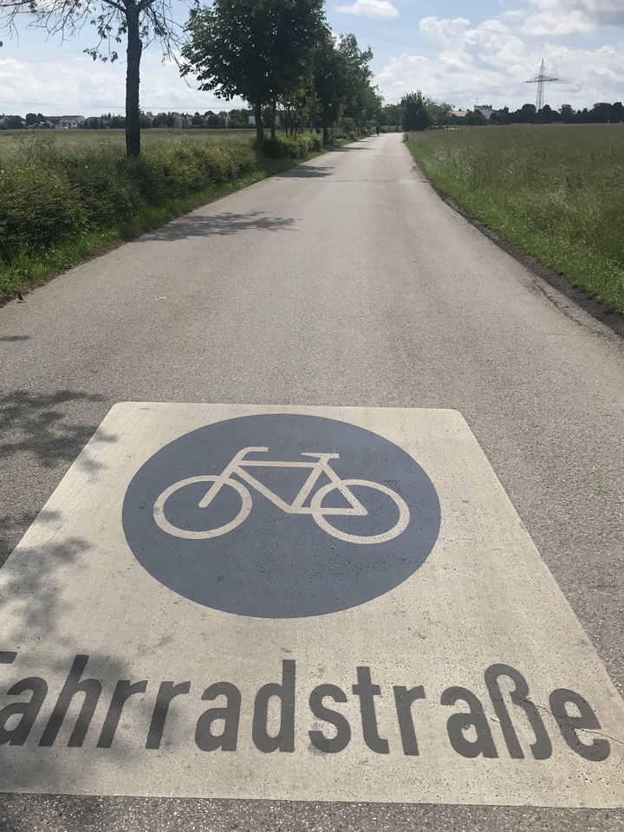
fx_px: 841
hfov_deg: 40.6
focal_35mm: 35
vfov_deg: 52.4
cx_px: 272
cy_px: 348
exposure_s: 1/5051
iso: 20
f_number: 1.8
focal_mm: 3.99
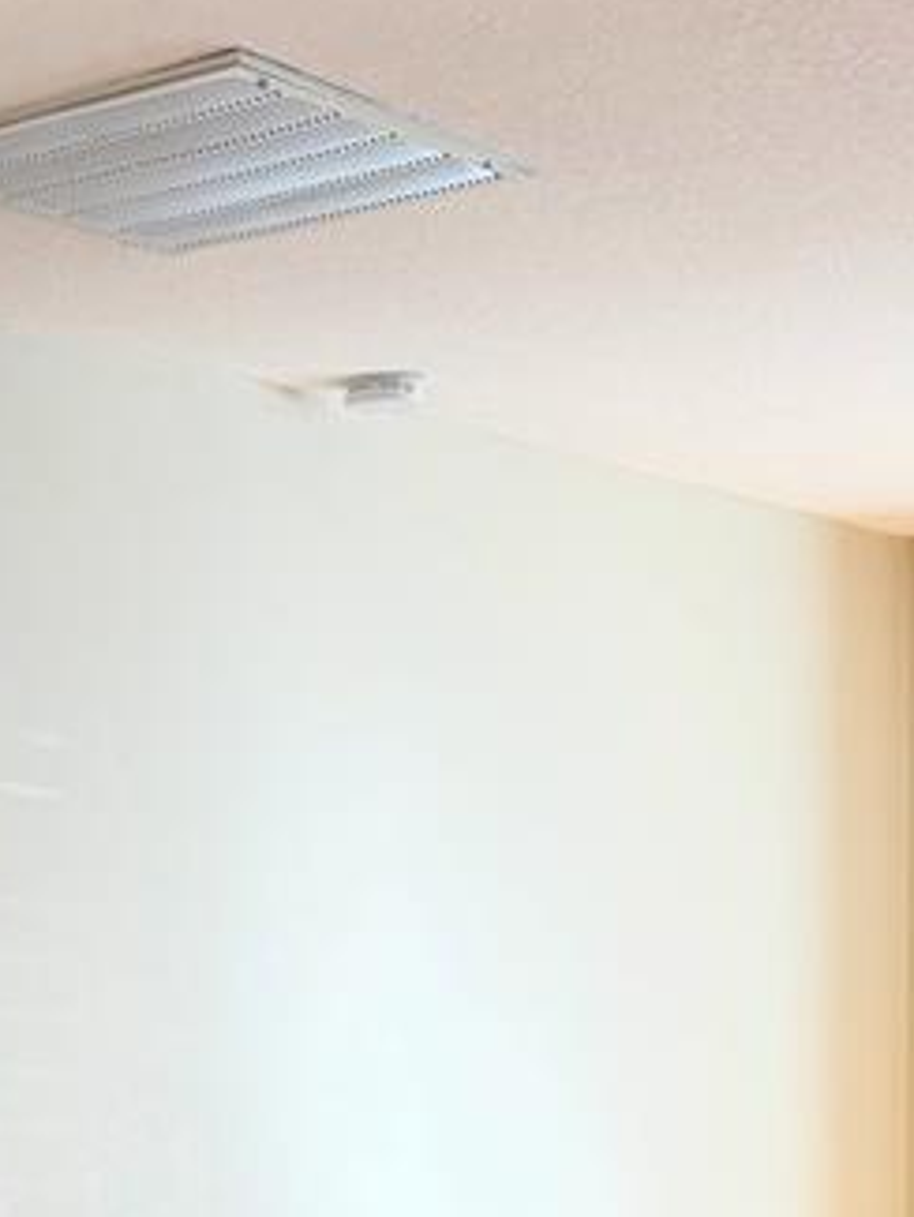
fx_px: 3377
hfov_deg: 15.0
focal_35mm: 96
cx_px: -94
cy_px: 1562
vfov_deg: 19.0
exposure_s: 1/120
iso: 64
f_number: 1.6
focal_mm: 5.96
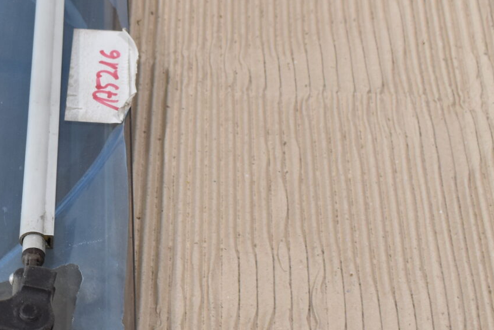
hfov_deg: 21.8
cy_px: 142
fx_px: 1249
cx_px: 32
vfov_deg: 15.0
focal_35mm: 91
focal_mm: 20
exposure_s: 1/60
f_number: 6.3
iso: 400
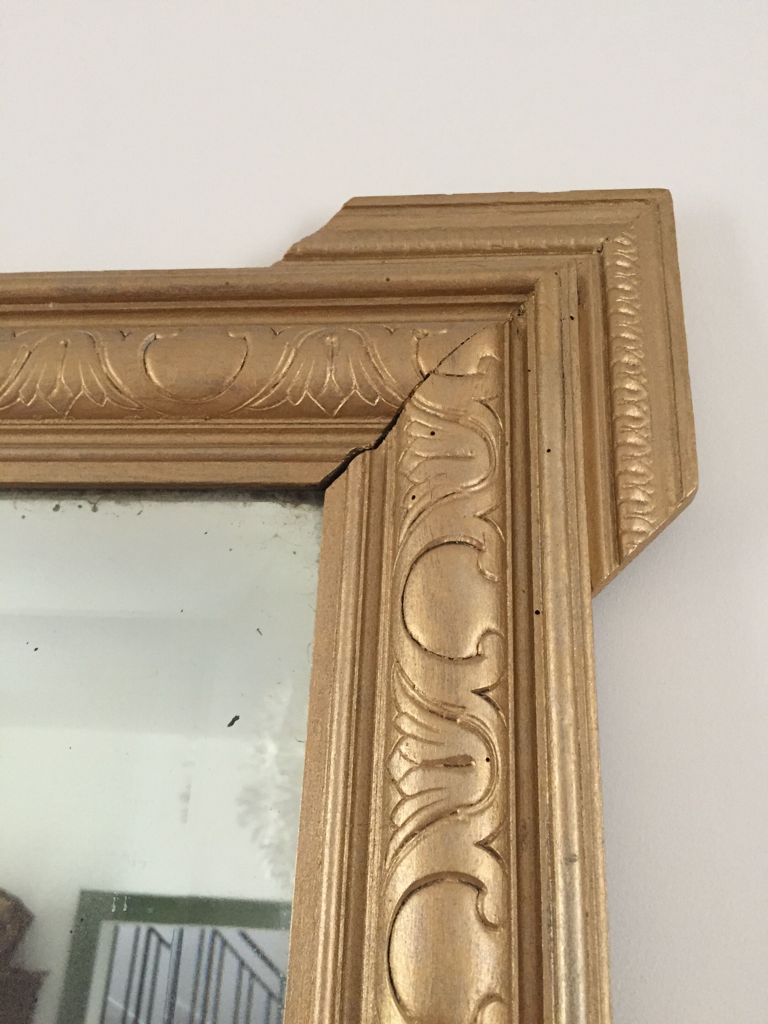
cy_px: 512
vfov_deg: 61.7
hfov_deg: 48.2
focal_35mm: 29
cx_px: 384
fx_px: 858
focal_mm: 4.15
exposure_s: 1/20
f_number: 2.2
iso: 250
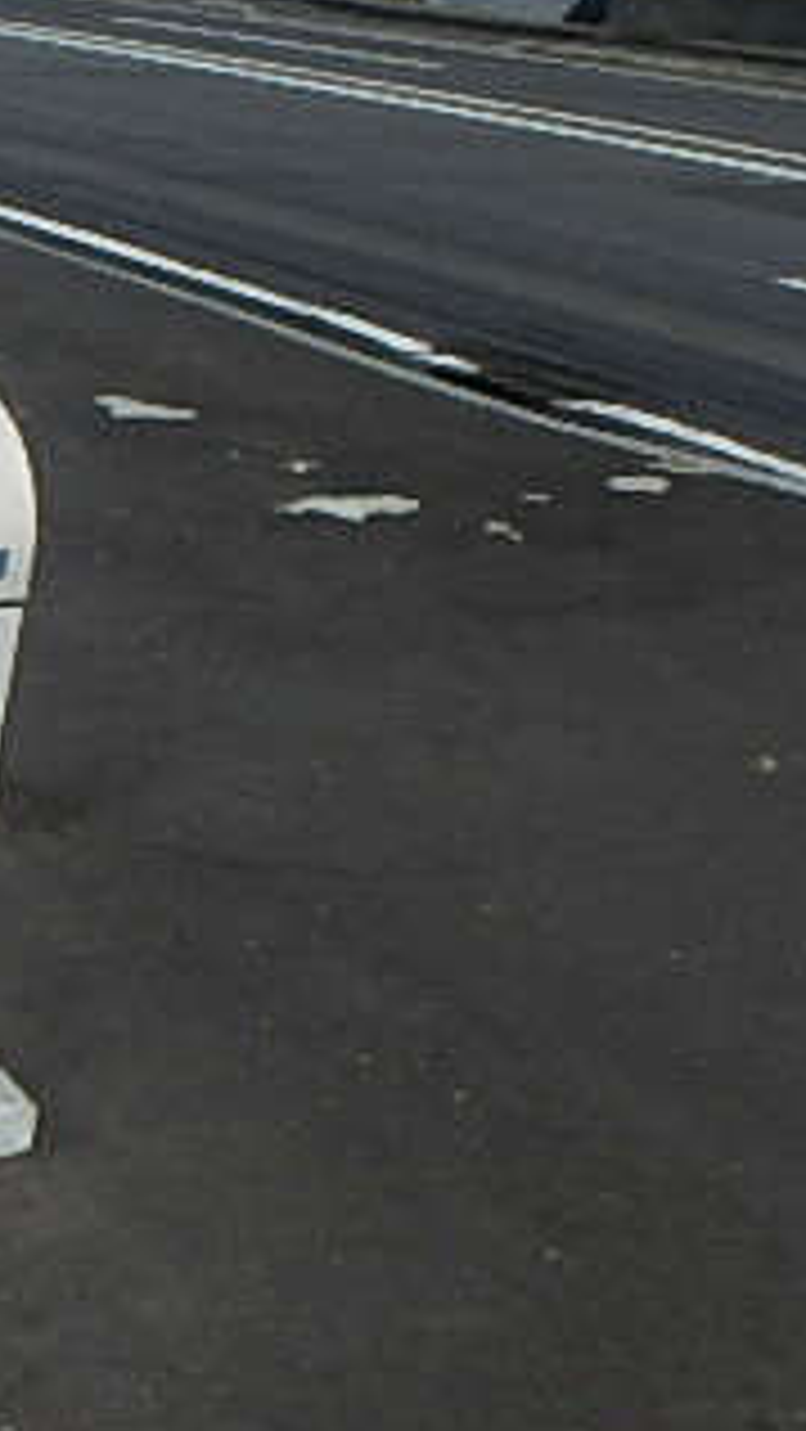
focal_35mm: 46
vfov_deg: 44.6
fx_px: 1747
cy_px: 688
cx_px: -554
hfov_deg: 20.3
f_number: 6
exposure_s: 1/1250
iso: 125
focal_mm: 3.7
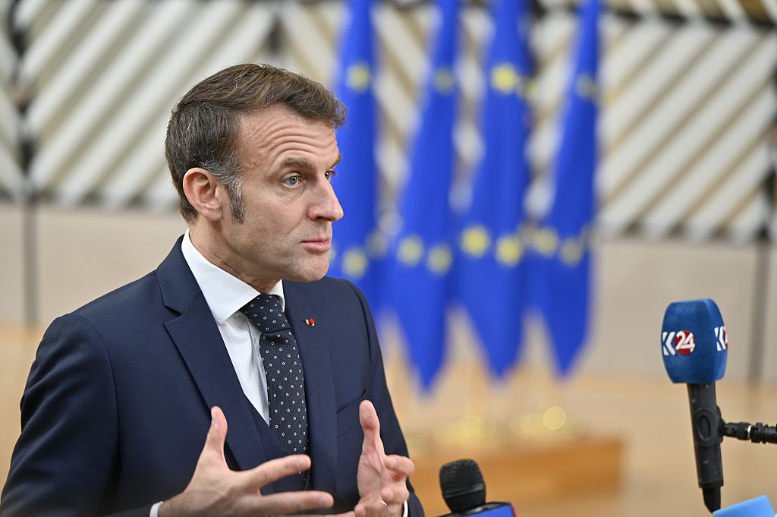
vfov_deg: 11.4
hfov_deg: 17.1
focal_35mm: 120
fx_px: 2588
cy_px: 258
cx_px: 388
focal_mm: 120
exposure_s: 1/100
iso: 500
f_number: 2.8
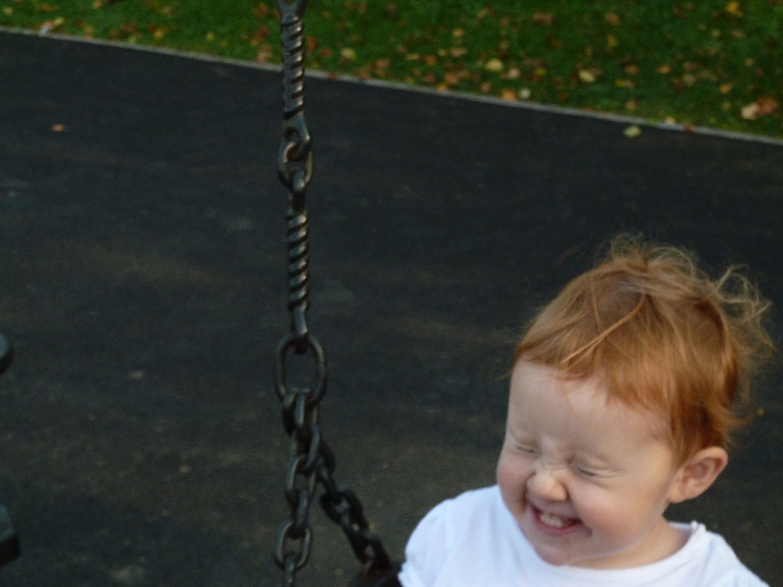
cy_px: 294
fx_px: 2511
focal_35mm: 111
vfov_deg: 13.3
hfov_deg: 17.7
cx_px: 392
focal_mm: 18.2
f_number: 4.4
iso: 320
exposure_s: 1/400
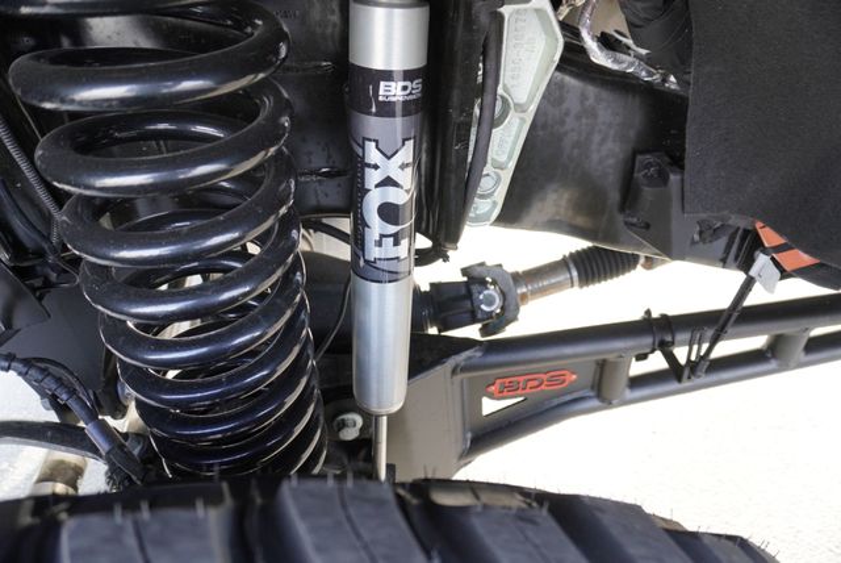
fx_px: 561
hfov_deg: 73.7
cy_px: 282
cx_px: 420
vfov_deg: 53.2
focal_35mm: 24
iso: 500
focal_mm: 16
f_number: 4
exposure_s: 1/60
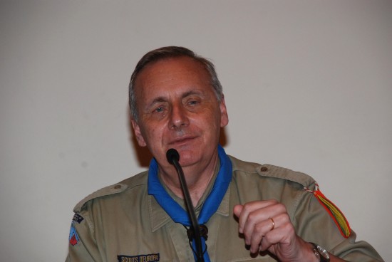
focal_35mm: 202
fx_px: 2207
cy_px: 131
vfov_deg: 6.8
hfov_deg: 10.1
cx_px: 196
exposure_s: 1/60
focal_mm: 135
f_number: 6.7
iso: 800
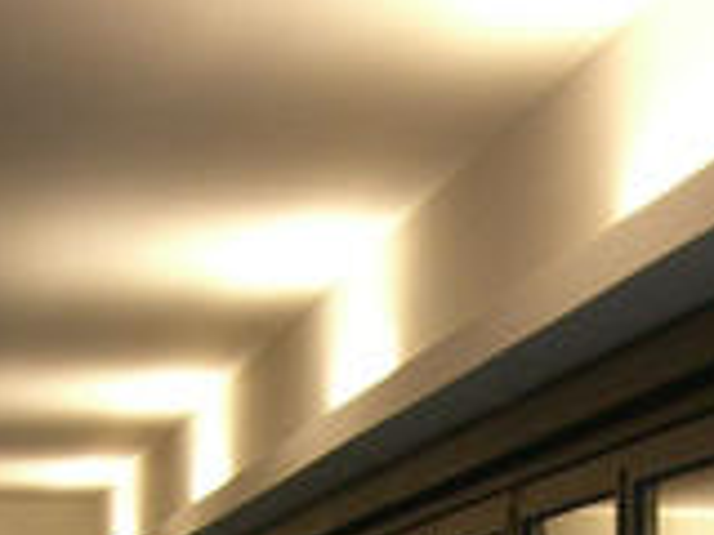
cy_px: 847
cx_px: 527
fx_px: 3135
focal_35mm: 152
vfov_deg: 9.4
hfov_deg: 13.0
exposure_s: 1/60
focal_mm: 6.2
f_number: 2.7
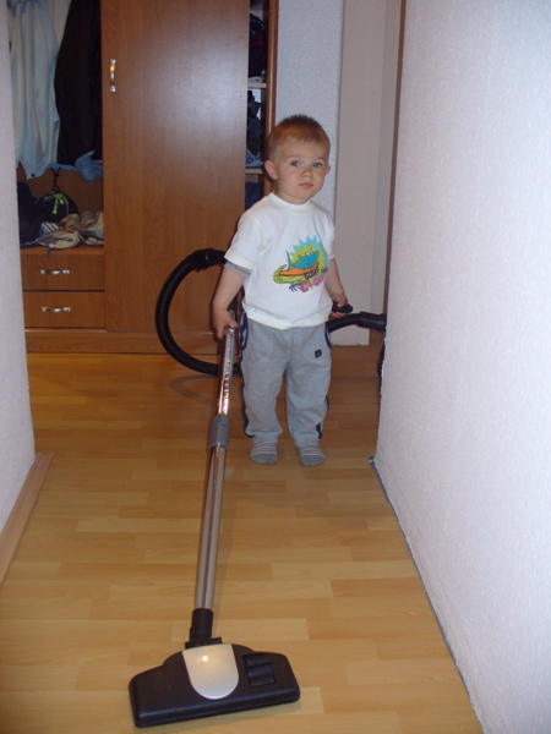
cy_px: 367
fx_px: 785
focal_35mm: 37
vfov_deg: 50.1
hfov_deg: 38.7
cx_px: 276
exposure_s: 1/30
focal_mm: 6.1
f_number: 2.8
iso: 100
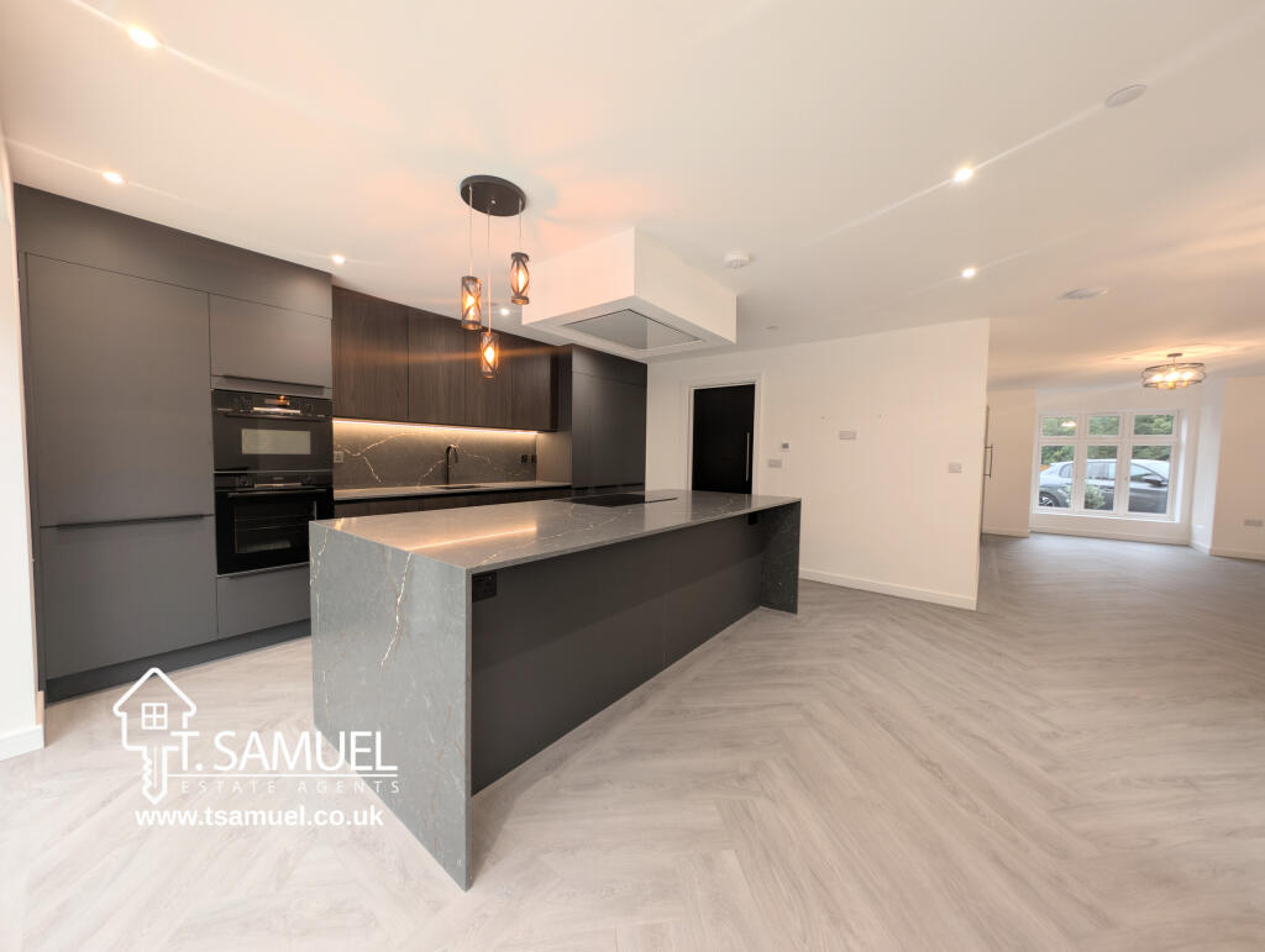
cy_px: 476
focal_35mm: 12
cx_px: 632
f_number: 1.95
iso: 38
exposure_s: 1/33.3
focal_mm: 2.23
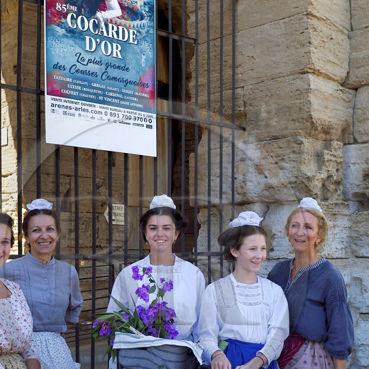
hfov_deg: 33.9
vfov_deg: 33.5
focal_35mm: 50
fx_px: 603
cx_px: 147
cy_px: 262
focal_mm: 26
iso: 400
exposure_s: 1/400
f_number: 8
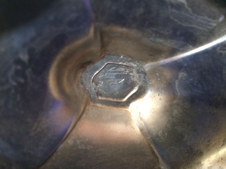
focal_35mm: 30
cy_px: 84
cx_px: 113
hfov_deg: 60.0
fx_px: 196
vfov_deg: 46.8
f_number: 2.2
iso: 320
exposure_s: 1/17
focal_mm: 4.12
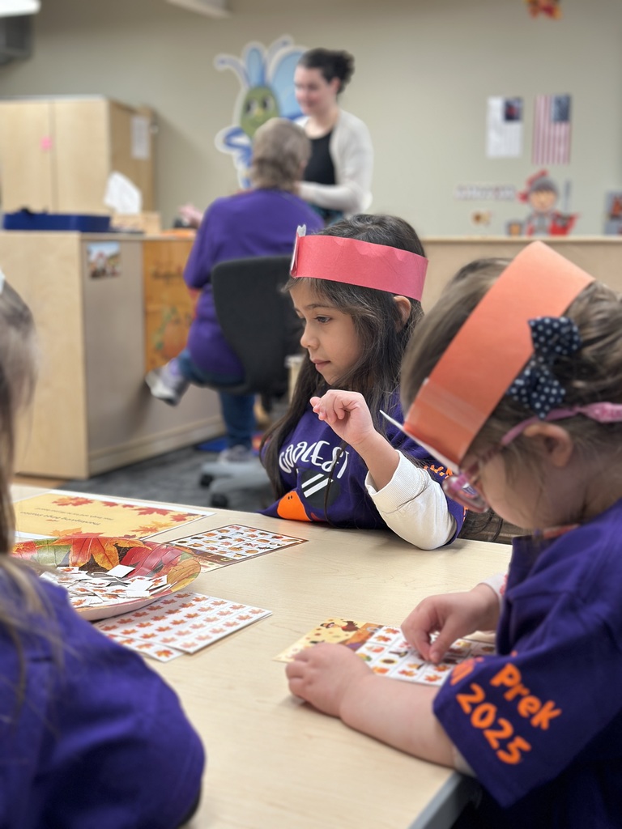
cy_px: 414
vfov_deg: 39.7
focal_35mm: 48
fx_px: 1150
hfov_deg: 30.3
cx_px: 311
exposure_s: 1/60
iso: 100
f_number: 1.78
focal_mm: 6.86
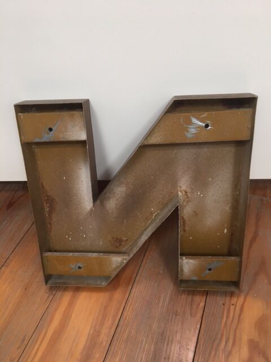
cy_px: 181
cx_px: 136
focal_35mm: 29
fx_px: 303
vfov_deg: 61.7
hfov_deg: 48.2
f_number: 2.2
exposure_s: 1/33
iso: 64
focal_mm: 4.15
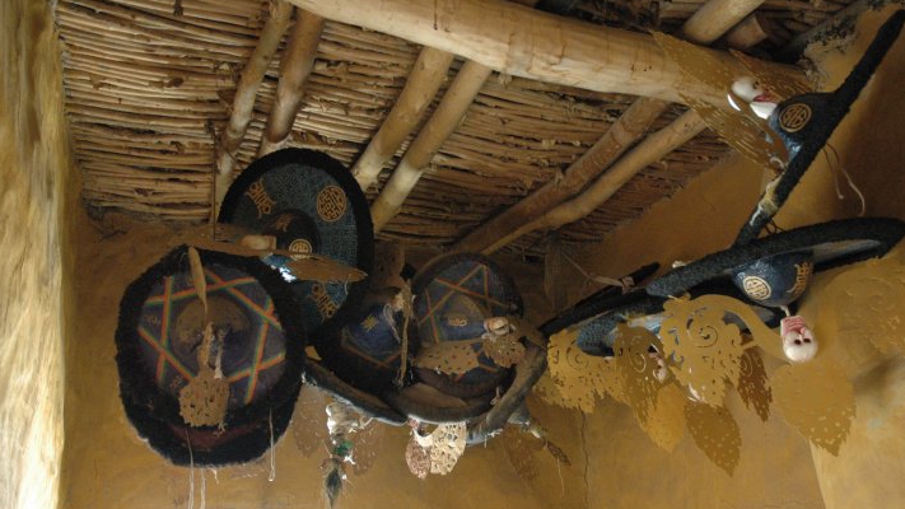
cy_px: 254
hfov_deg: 56.6
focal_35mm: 35
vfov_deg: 33.7
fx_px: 840
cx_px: 449
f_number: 3.8
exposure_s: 1/13
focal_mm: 22
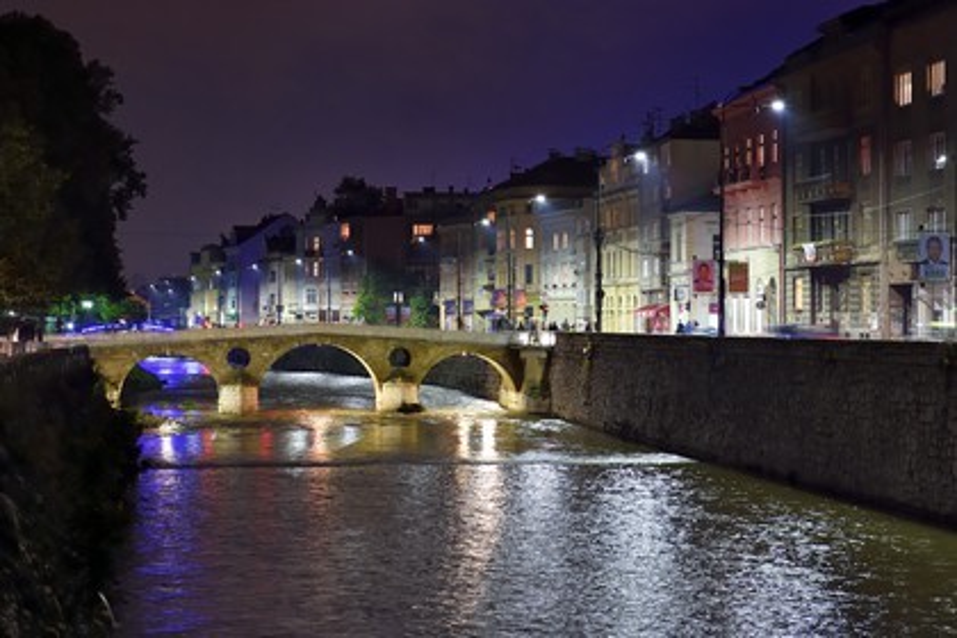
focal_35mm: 70
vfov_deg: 19.5
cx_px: 478
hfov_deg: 28.8
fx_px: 1861
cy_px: 319
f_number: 5.6
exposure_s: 1/2.5
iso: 1600
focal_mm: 70
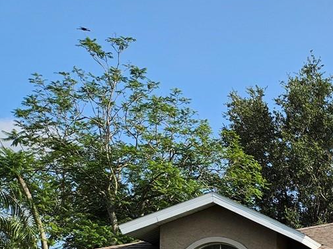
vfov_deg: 18.3
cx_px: 517
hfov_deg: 21.7
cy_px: 354
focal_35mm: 73
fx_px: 702
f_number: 1.8
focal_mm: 5.4
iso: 25
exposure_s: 1/1920
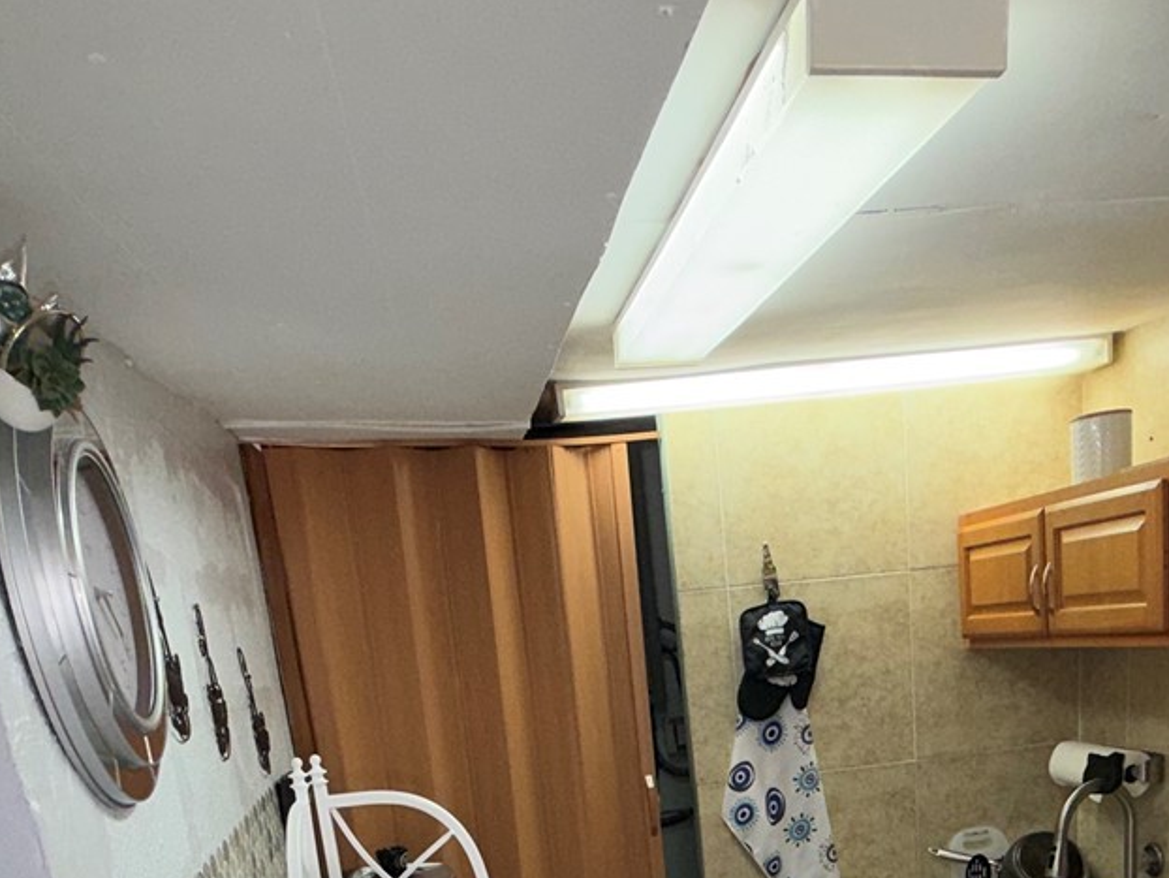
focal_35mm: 36
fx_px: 1216
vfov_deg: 33.1
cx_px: 705
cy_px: 1030
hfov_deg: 51.0
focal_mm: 2.22
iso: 40
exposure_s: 1/120
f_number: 2.2
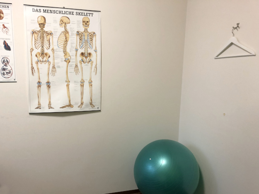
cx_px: 130
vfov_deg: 49.8
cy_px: 97
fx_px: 210
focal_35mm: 28
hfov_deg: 63.4
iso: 40
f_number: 1.8
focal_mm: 4
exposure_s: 1/17
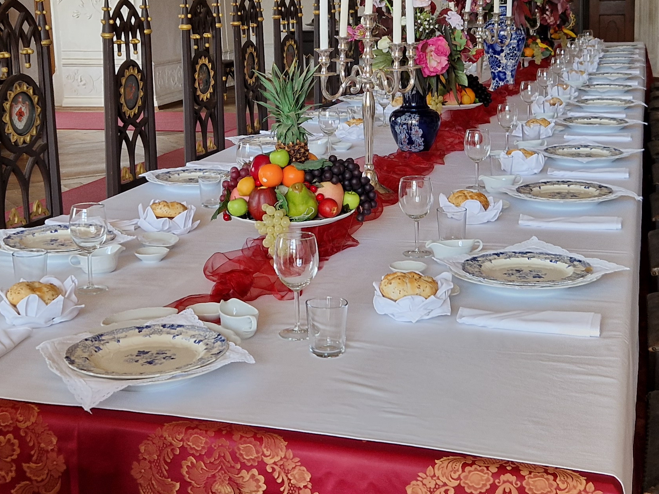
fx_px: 1047
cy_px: 142
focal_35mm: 55
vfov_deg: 26.3
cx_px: 276
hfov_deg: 34.9
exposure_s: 1/100
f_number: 1.8
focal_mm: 5.4
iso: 125
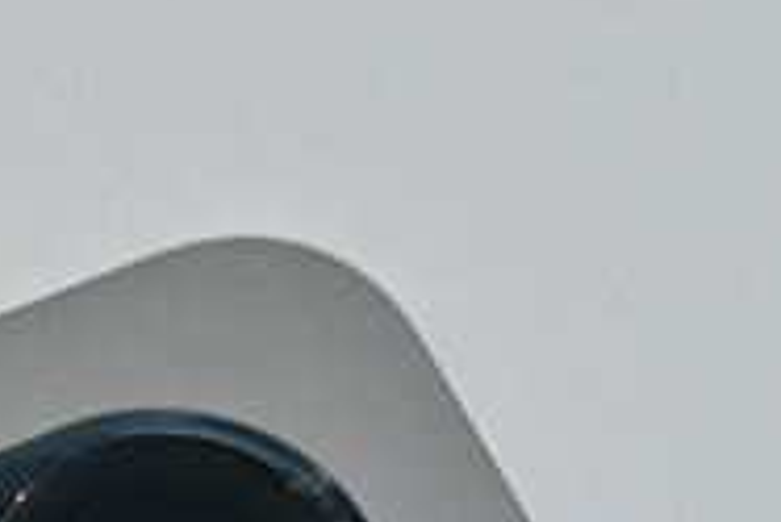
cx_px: -100
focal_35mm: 285
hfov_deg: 7.2
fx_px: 6178
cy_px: 768
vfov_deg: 4.8
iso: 400
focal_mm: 37
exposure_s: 1/125
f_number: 5.6
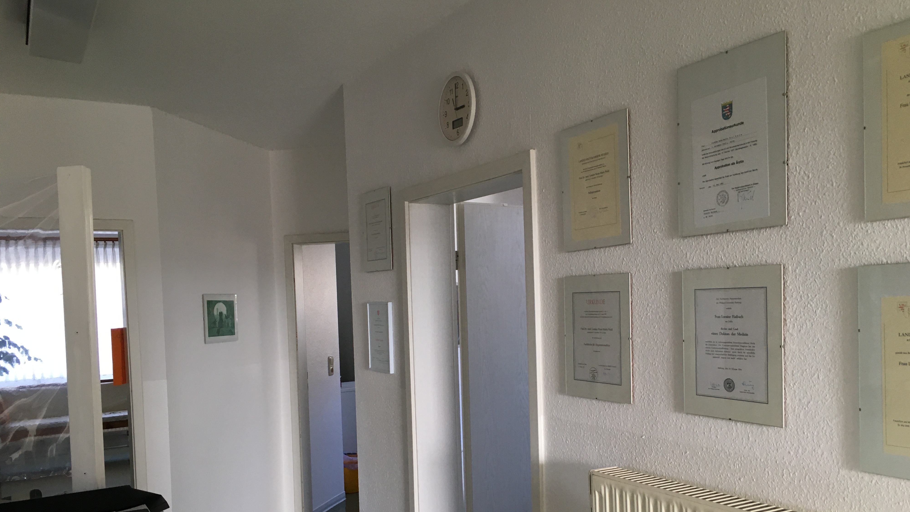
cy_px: 342
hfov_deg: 61.0
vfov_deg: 36.3
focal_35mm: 32
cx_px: 460
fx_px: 772
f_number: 2.2
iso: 50
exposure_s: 1/33
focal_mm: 4.15
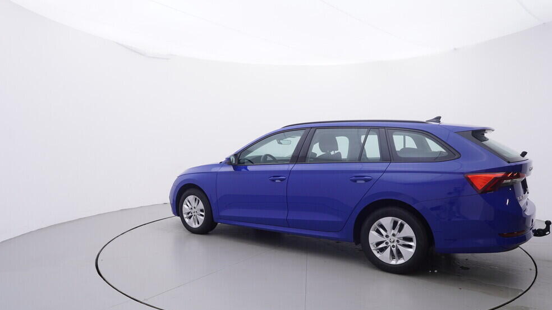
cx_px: 283
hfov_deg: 75.1
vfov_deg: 46.4
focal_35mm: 25
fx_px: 359
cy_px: 187
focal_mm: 15
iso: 200
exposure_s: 1/80
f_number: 5
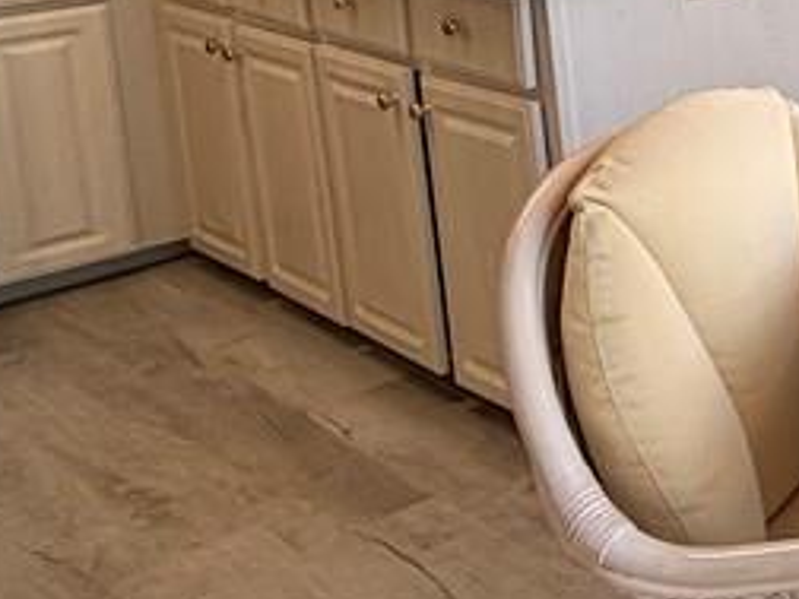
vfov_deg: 23.2
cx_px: 1474
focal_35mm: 57
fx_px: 1316
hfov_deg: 21.1
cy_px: -143
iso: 80
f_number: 2.2
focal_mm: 2.22
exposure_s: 1/120
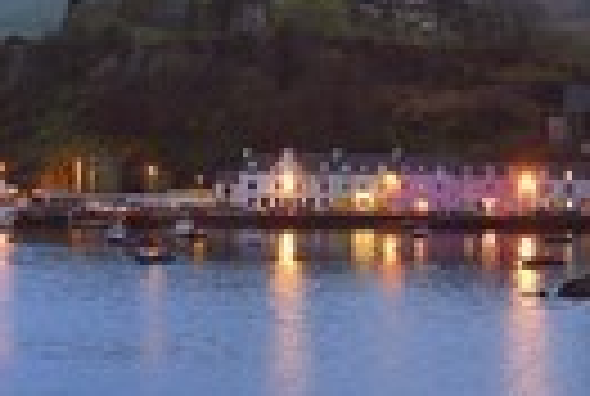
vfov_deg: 6.2
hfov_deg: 9.2
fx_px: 3679
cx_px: 437
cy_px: 180
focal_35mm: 224
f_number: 5.6
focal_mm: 70
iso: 800
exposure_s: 1/5
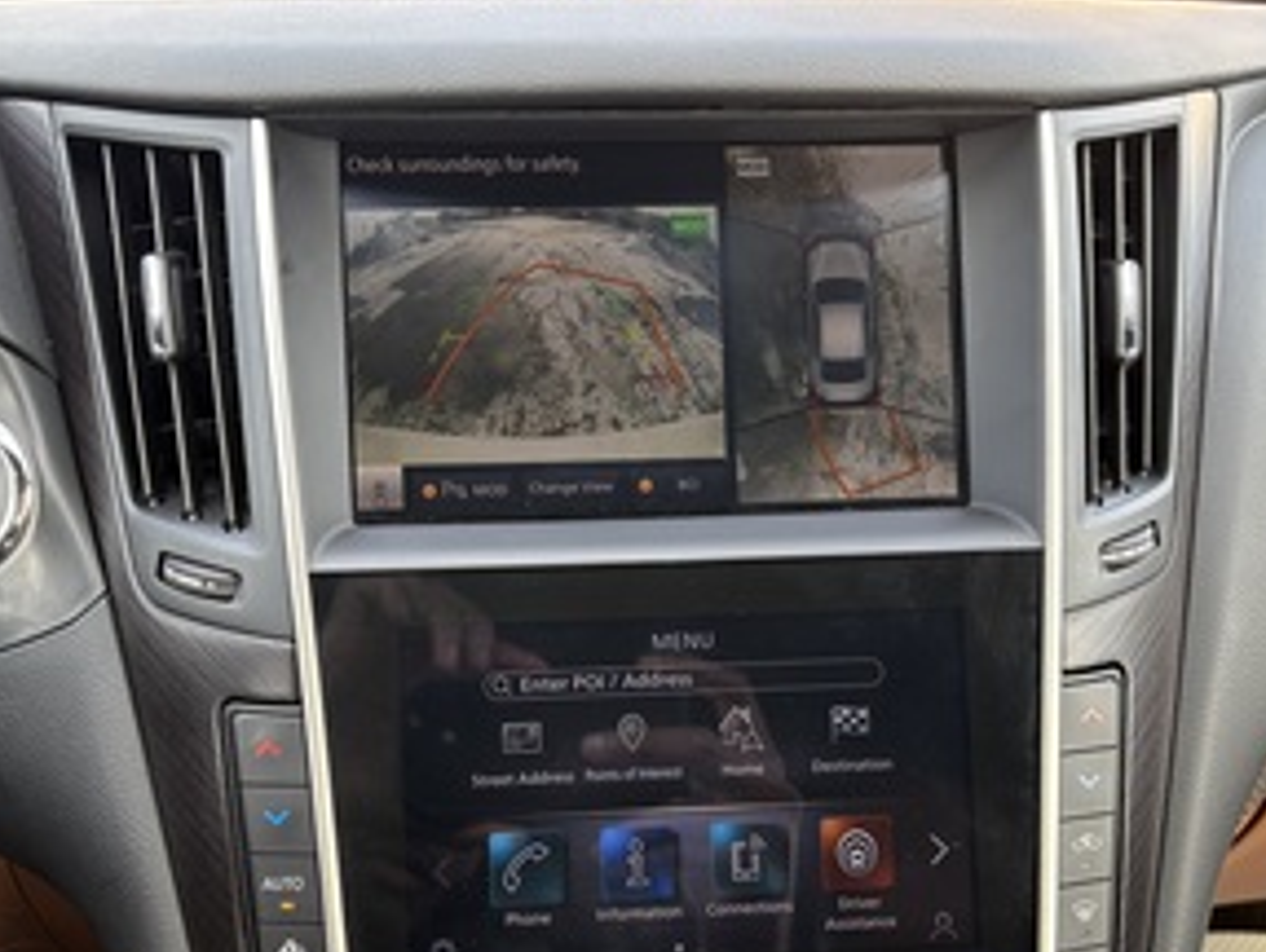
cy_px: 646
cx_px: 591
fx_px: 1392
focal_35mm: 38
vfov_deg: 37.3
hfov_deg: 48.9
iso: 64
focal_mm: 5.96
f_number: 1.6
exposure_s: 1/135
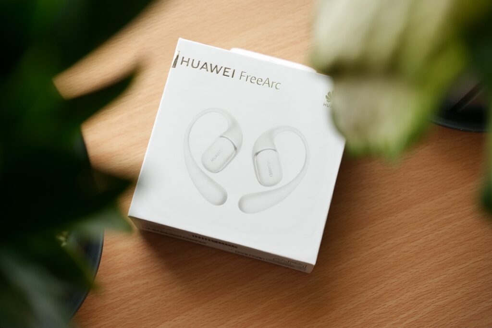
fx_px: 1011
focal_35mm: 74
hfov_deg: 27.3
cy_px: 164
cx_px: 246
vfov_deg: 18.4
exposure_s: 1/60
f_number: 3.2
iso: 640
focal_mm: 50
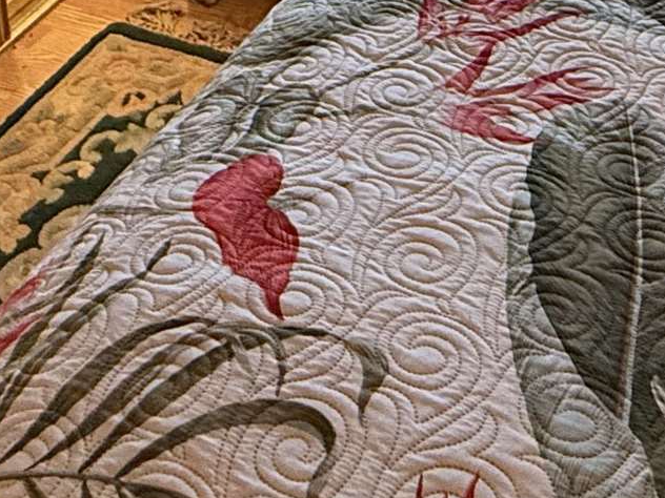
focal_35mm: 68
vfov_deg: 17.8
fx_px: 1306
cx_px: 344
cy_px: -367
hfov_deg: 28.6
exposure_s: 1/60
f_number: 2.2
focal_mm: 2.22
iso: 320
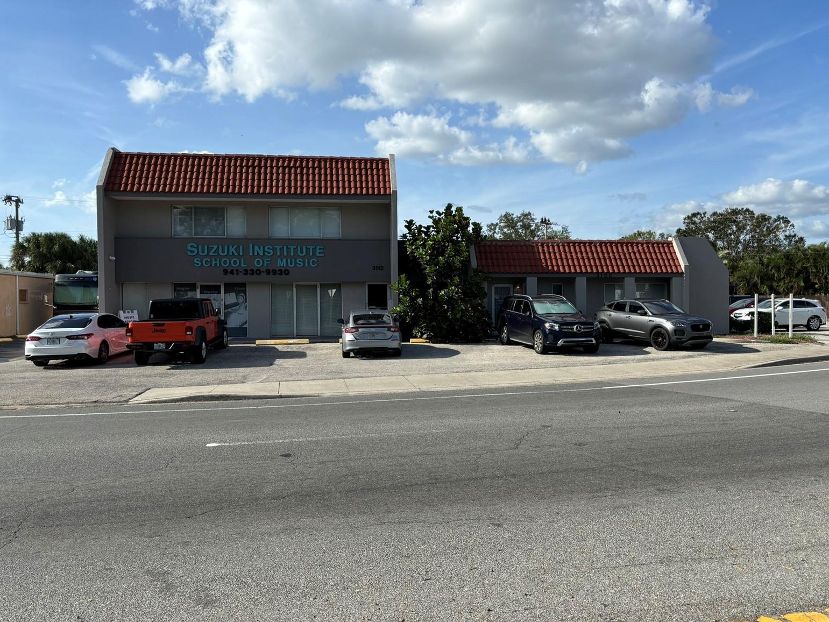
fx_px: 647
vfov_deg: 51.4
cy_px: 320
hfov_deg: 65.3
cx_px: 429
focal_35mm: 27
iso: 50
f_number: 1.6
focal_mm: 5.96
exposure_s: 1/3311
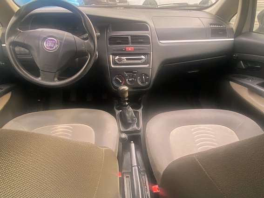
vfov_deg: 54.9
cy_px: 99
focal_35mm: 25
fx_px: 191
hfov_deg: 69.4
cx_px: 132
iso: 200
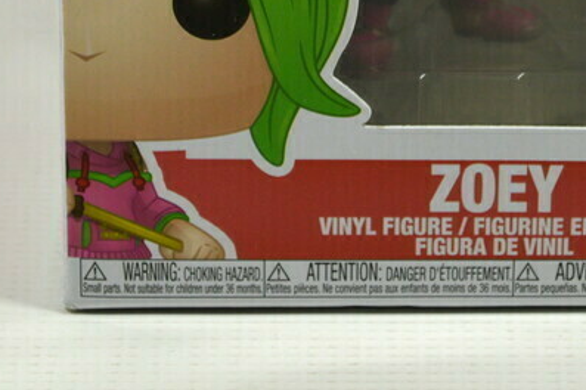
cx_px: 449
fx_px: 3464
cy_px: -194
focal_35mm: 213
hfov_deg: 9.6
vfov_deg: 6.4
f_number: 5.6
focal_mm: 44
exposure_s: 1/60
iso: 180
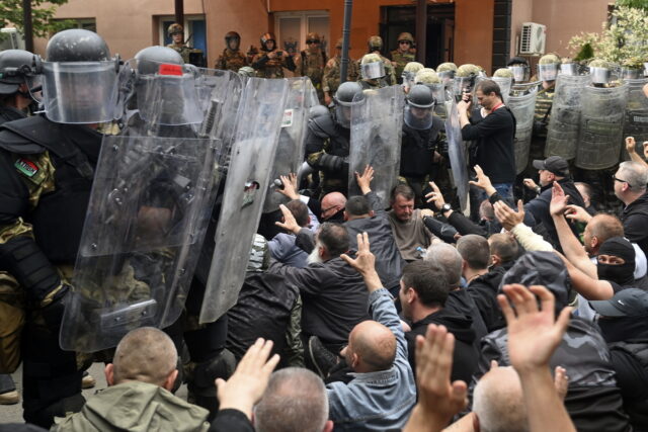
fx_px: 900
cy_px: 216
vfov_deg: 27.0
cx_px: 324
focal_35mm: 50
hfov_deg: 39.6
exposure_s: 1/320
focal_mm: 50
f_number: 4.5
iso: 800
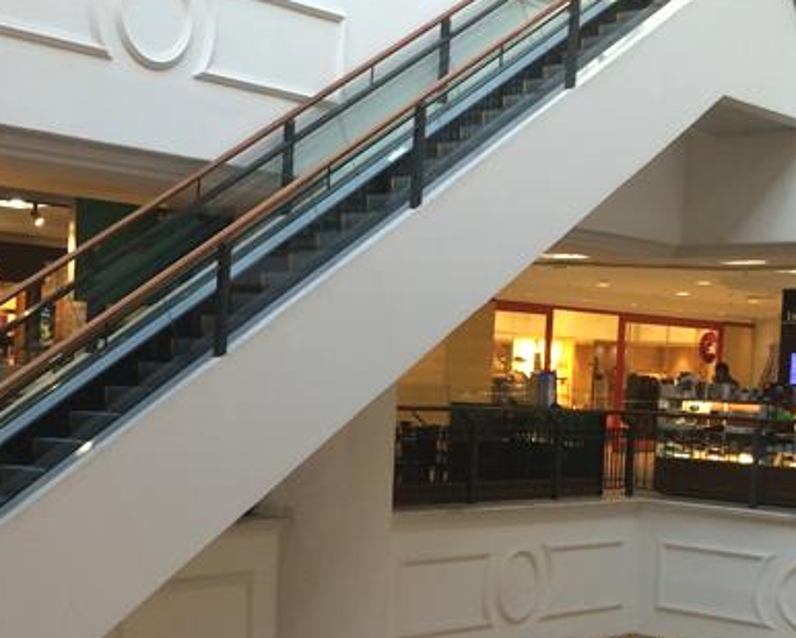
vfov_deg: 24.1
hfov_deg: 29.3
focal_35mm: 63
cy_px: 424
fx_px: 1485
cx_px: 151
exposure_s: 1/30
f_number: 2.2
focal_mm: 4.15
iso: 40
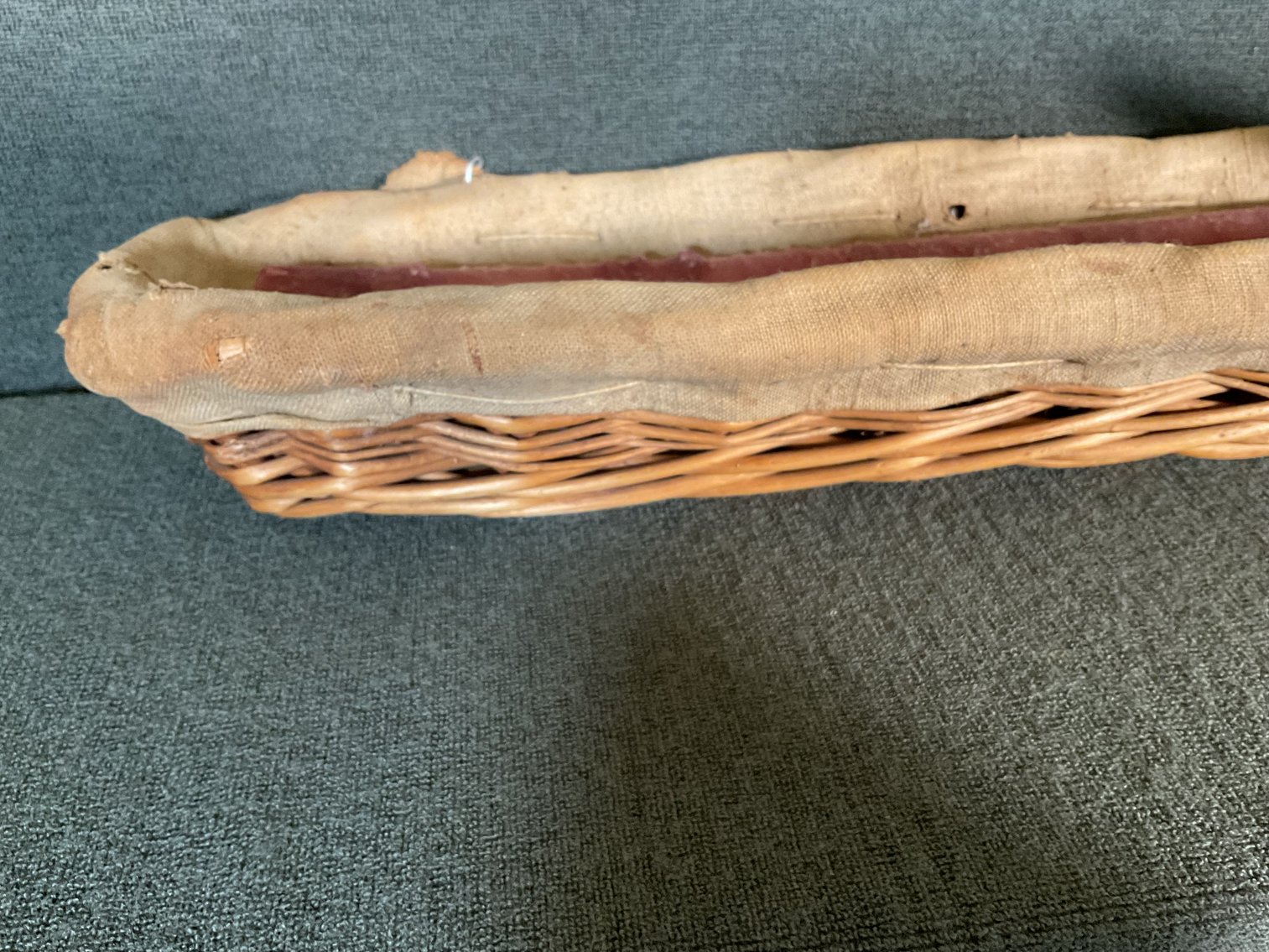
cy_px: 476
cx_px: 634
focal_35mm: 29
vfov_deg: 48.2
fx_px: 1063
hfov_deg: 61.7
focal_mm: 3
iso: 250
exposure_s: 1/60
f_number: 1.8
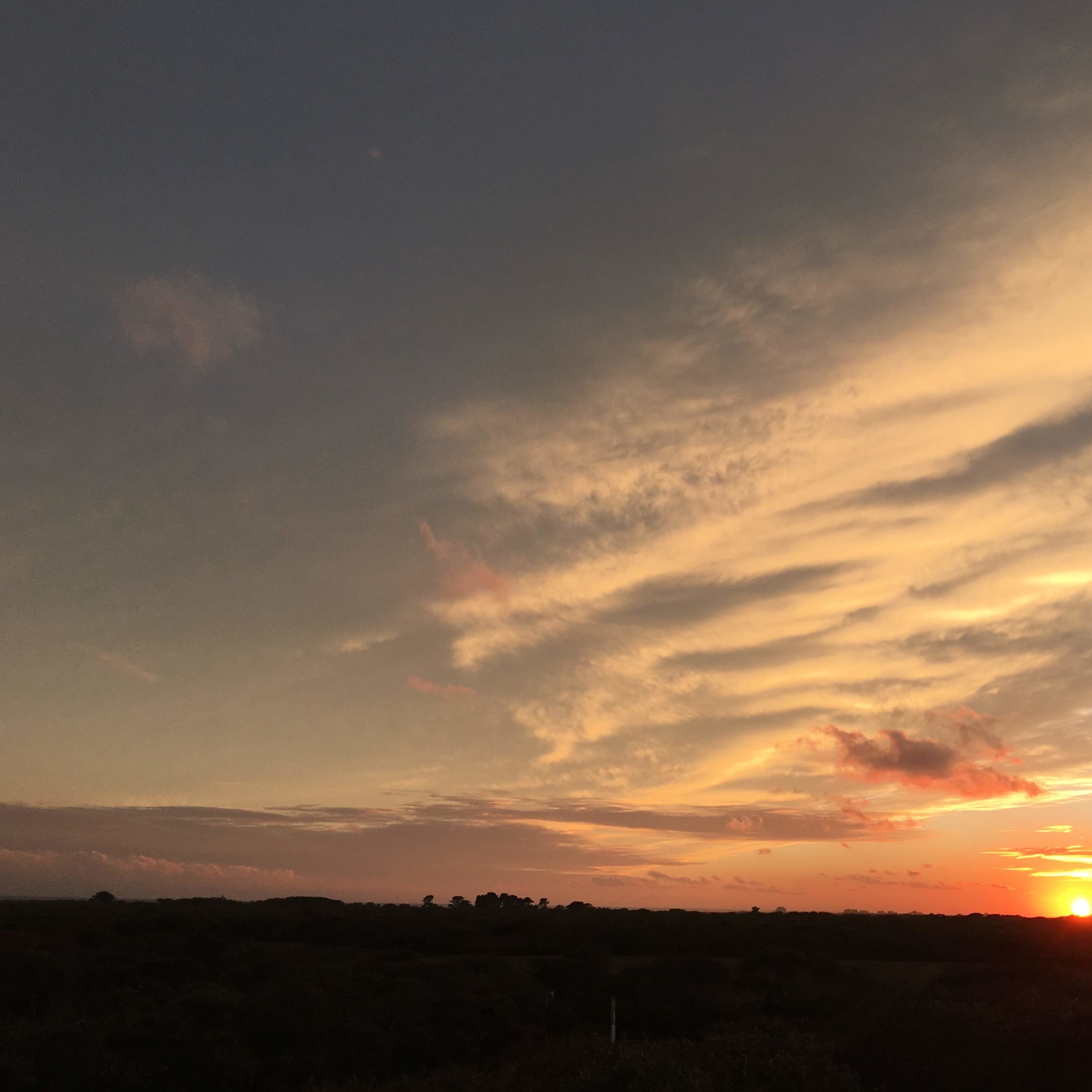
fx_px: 1249
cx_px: 737
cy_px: 546
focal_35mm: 35
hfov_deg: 46.4
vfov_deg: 47.2
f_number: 2.2
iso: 25
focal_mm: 4.15
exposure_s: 1/411
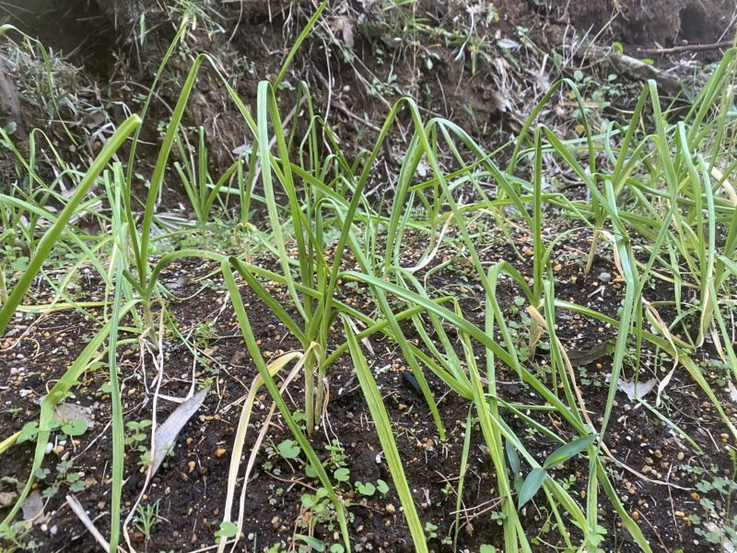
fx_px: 554
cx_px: 368
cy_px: 276
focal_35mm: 26
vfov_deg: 53.1
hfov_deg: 67.3
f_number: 1.8
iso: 125
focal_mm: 4.25
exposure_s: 1/60
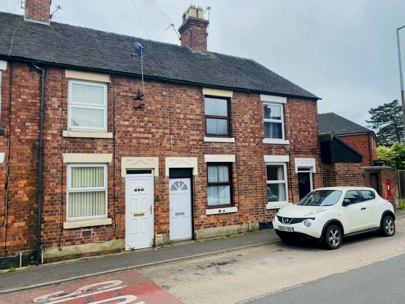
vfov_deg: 53.1
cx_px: 202
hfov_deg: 67.3
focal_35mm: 26
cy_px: 152
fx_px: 304
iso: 32
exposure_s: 1/1157
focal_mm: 4.25
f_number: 1.8
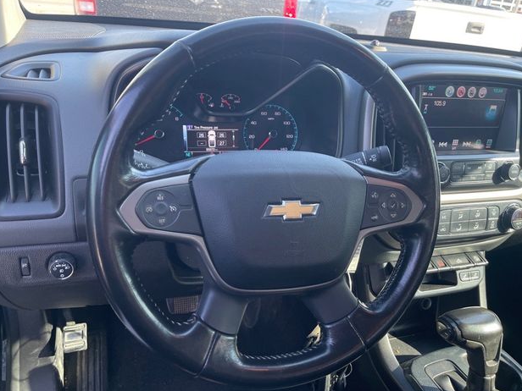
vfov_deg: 51.4
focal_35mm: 27
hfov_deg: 65.3
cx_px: 255
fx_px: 407
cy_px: 196
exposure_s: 1/121
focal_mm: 5.1
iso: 40
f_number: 1.6
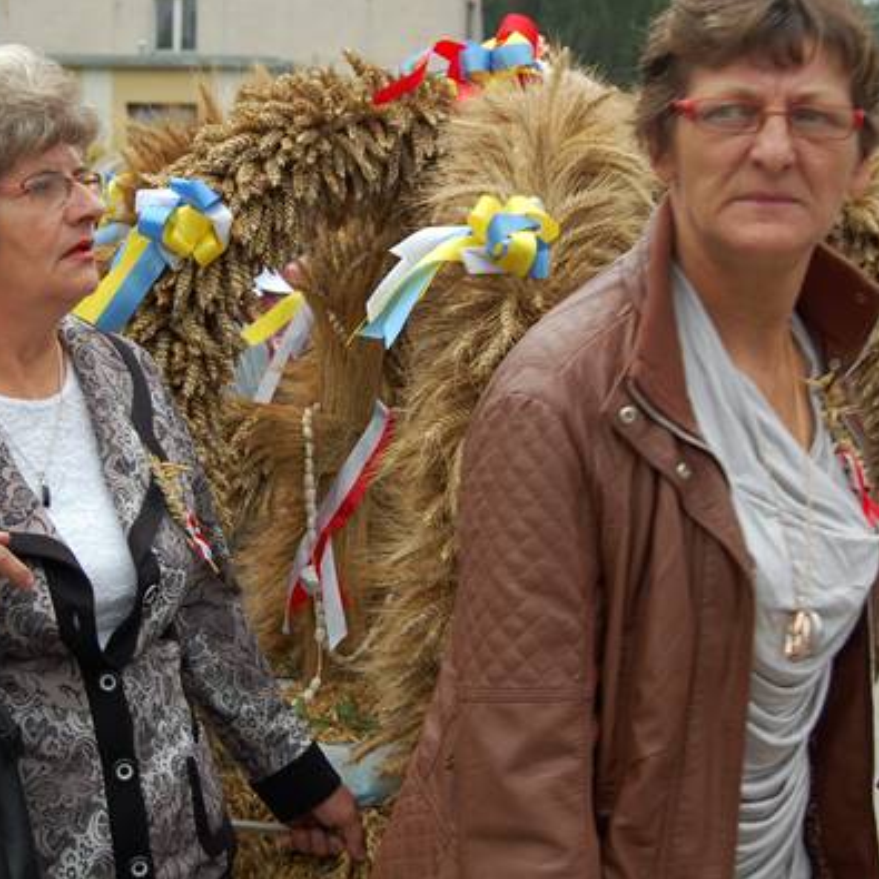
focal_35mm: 68
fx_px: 1943
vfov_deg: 25.5
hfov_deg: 25.3
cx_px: 249
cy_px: 437
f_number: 6.3
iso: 200
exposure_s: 1/160
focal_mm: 35
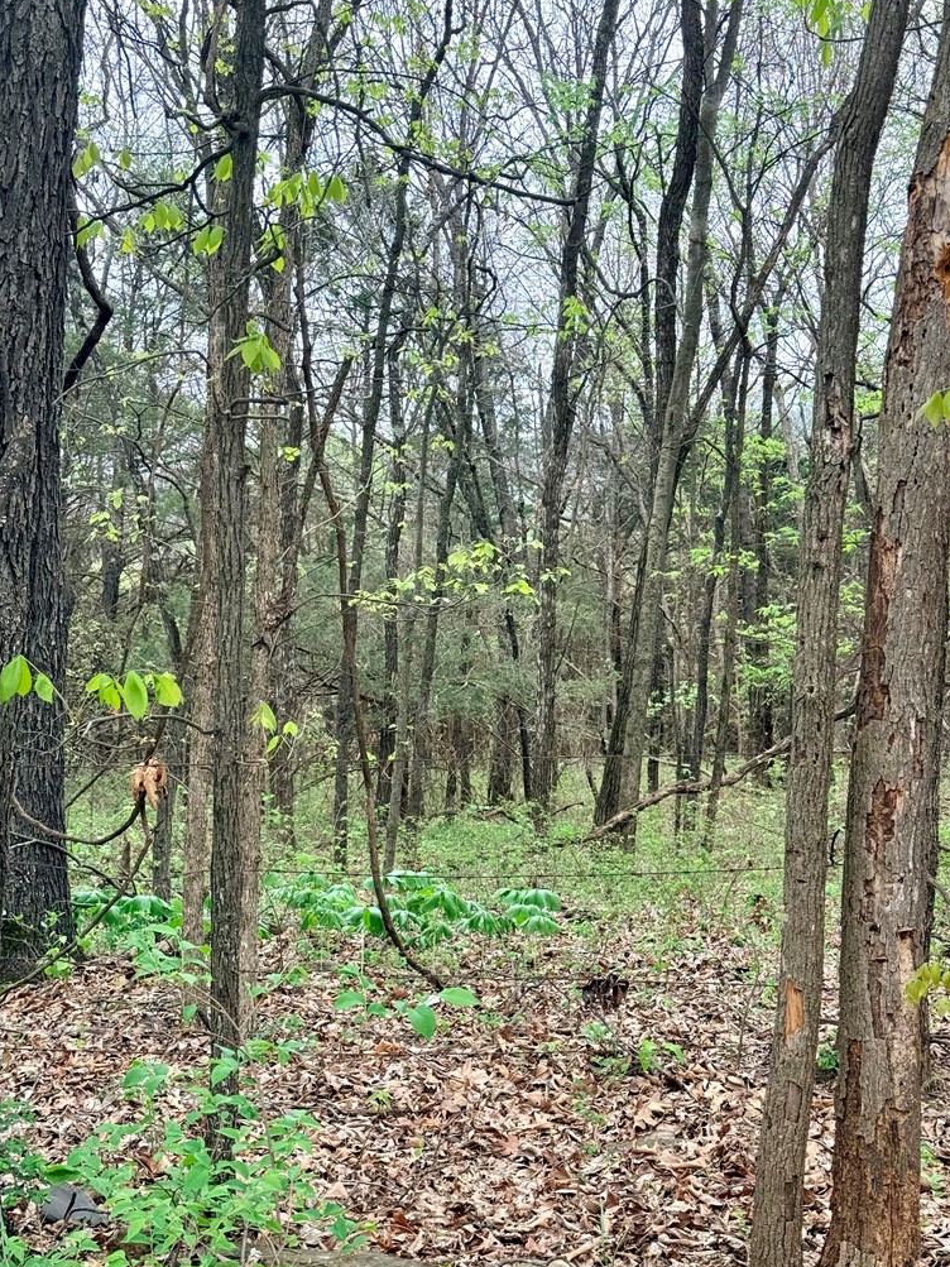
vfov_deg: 38.9
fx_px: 1793
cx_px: 481
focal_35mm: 49
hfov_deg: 29.7
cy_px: 629
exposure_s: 1/1085
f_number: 1.78
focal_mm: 6.76
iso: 80
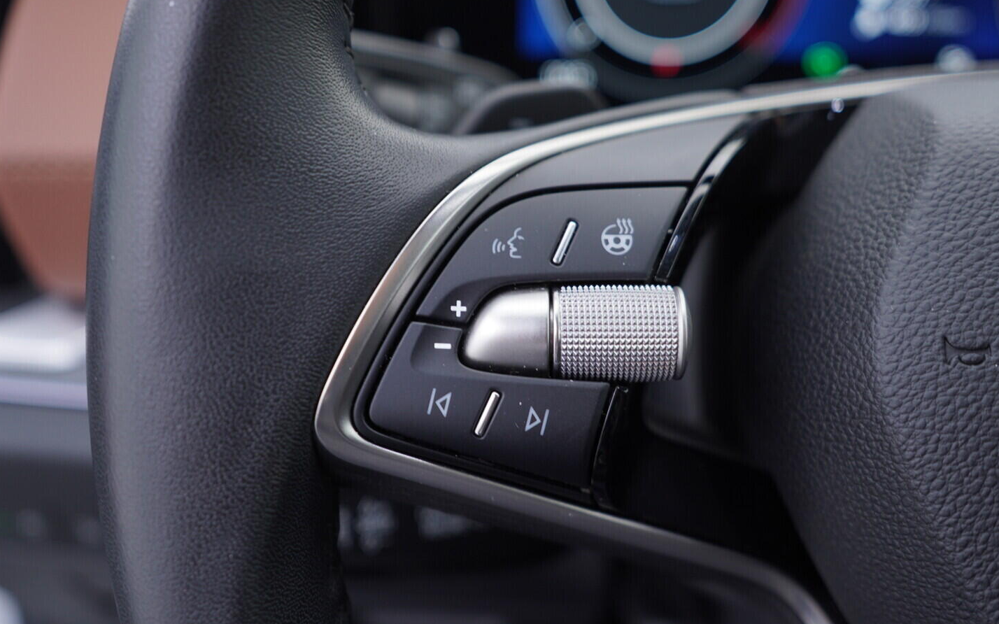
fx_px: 1007
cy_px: 298
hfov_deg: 52.8
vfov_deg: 34.4
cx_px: 500
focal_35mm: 37
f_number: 2.8
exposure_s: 1/40
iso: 125
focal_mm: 24
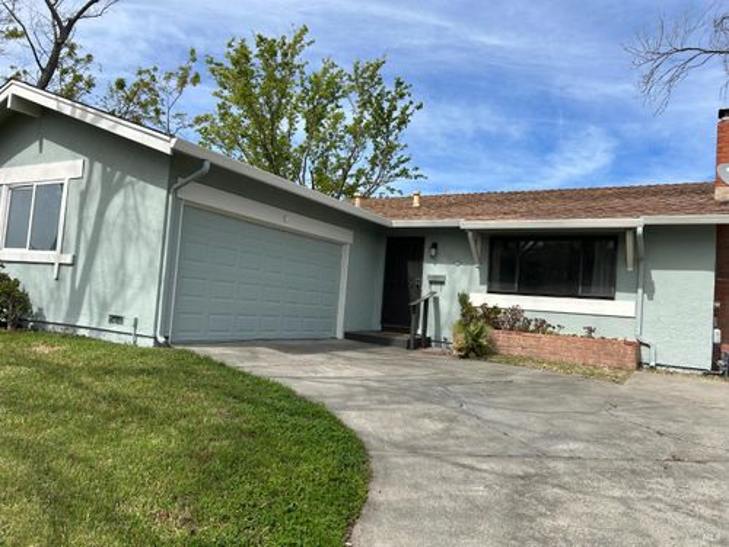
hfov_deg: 67.3
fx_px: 548
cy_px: 274
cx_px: 364
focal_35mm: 26
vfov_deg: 53.1
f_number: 1.5
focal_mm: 5.7
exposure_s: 1/4115
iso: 50
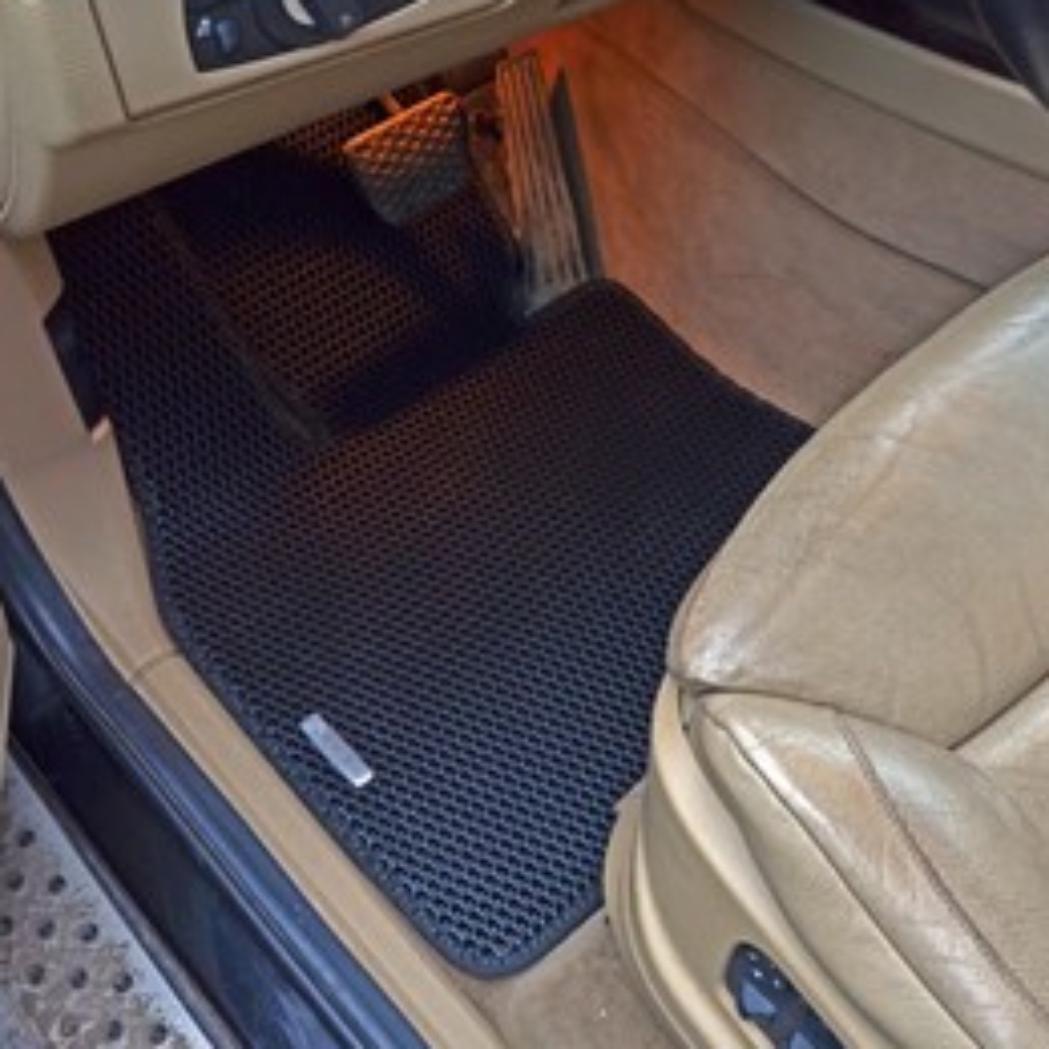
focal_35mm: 37
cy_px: 516
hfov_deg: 44.9
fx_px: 1269
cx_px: 520
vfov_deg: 44.9
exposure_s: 1/13
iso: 800
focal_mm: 18
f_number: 6.3
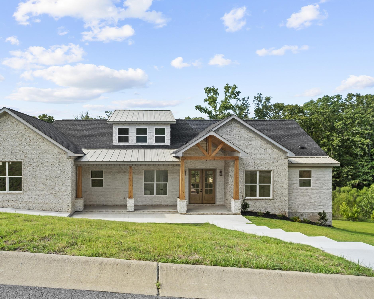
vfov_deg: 56.8
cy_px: 159
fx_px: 277
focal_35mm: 25
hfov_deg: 67.6
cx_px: 153
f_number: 9
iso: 800
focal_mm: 13.2
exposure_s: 1/160
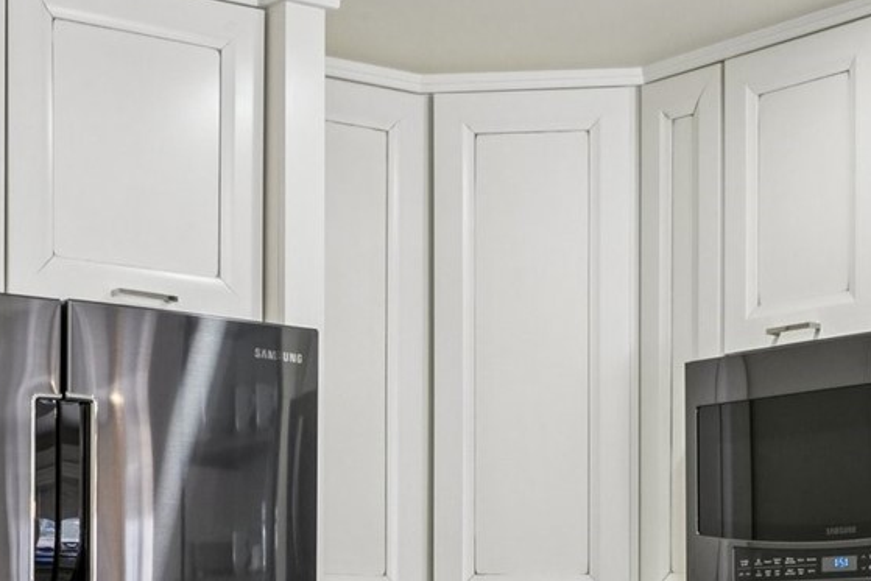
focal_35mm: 91
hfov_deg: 22.4
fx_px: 2202
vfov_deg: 14.5
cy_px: 714
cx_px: 501
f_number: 8
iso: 400
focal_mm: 20
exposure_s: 1/20
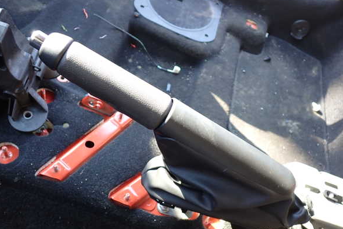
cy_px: 114
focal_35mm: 32
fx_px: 305
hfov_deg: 58.7
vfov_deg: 41.1
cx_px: 174
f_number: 2.3
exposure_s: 1/50
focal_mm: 5.4
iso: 200
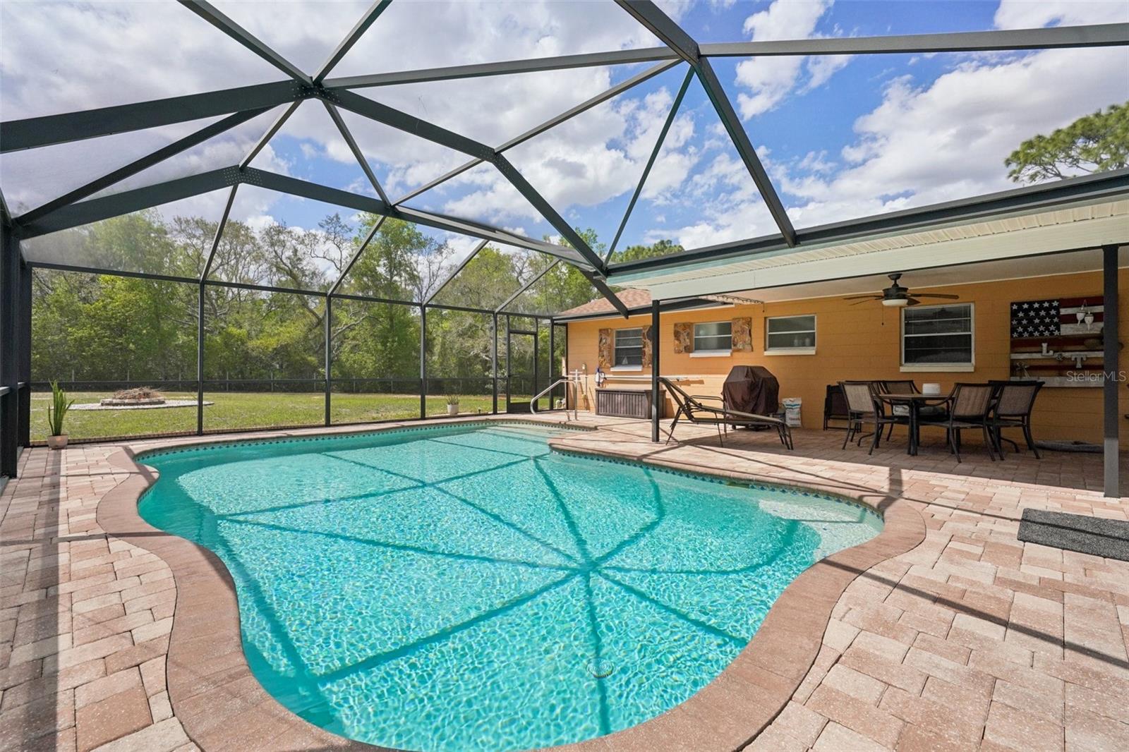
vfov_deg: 77.3
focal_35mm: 15
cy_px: 376
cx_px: 564
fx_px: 470
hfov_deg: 100.4
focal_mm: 15
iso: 800
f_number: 8
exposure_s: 1/2000
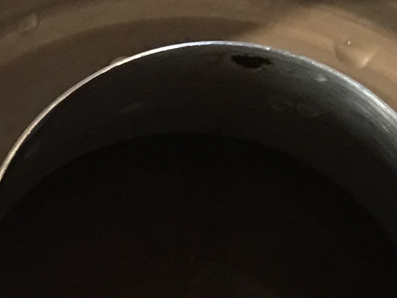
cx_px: -172
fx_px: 1891
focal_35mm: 165
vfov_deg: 9.0
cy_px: 269
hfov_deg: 11.5
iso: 125
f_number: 2.2
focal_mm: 4.15
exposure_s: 1/17
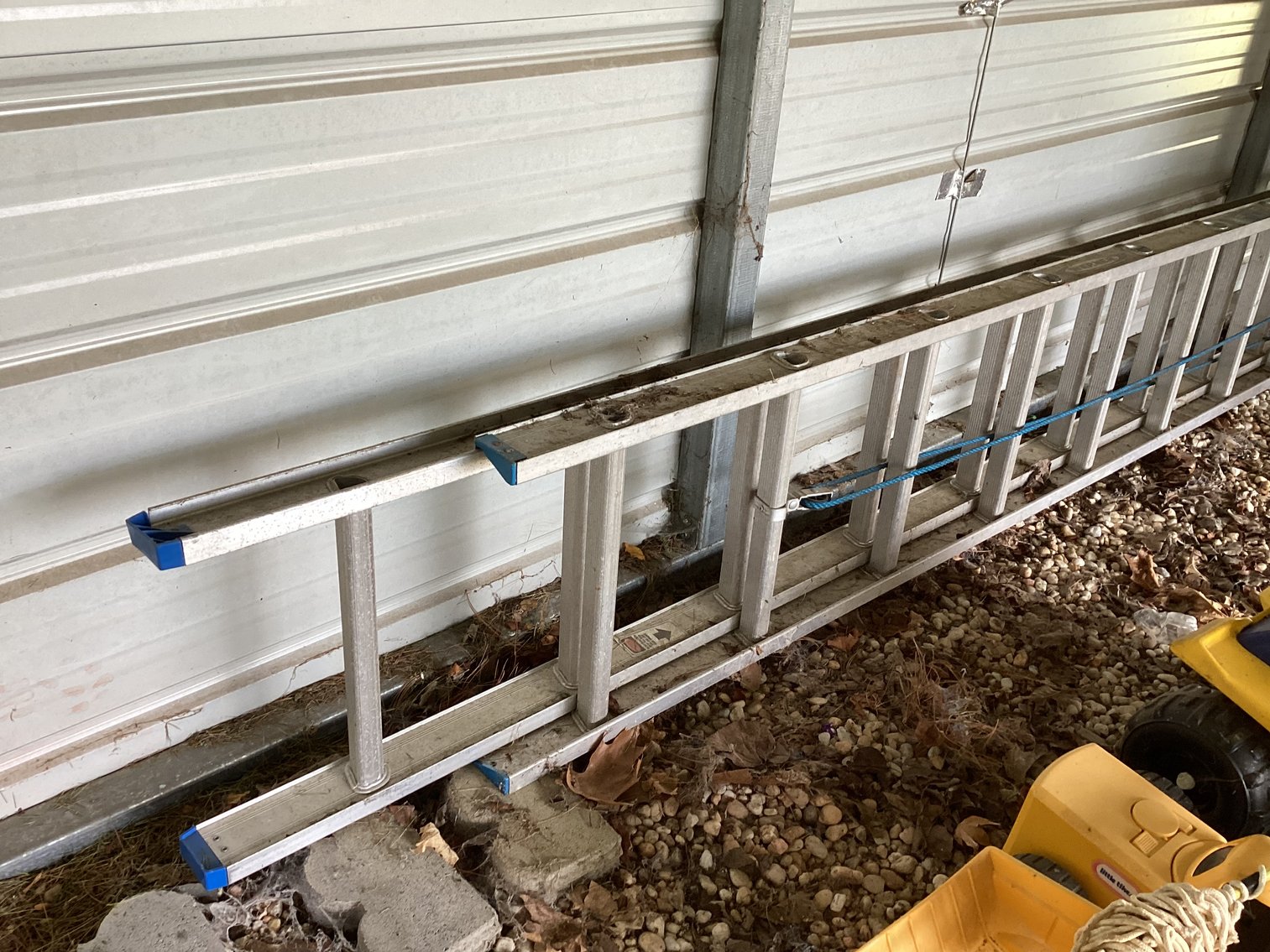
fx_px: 1137
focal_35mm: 31
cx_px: 635
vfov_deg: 45.4
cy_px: 476
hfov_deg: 58.3
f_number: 2.4
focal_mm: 3.3
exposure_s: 1/60
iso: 80
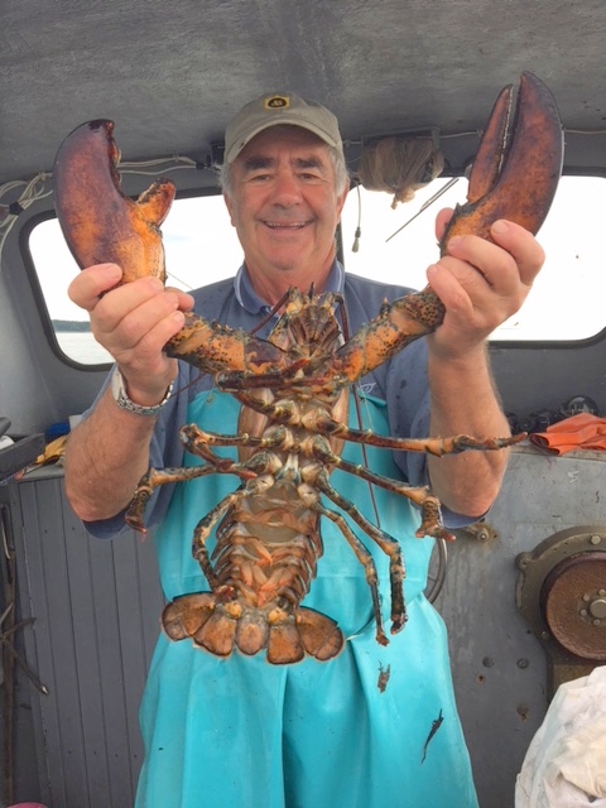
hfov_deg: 48.2
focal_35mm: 29
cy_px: 404
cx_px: 303
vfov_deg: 61.7
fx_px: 677
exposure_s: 1/413
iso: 25
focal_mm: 4.15
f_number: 2.2
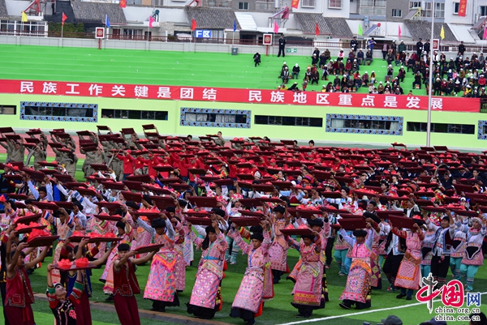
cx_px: 244
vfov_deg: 10.6
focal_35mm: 130
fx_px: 1760
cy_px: 162
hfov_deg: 15.8
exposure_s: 1/400
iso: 200
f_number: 5
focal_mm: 130
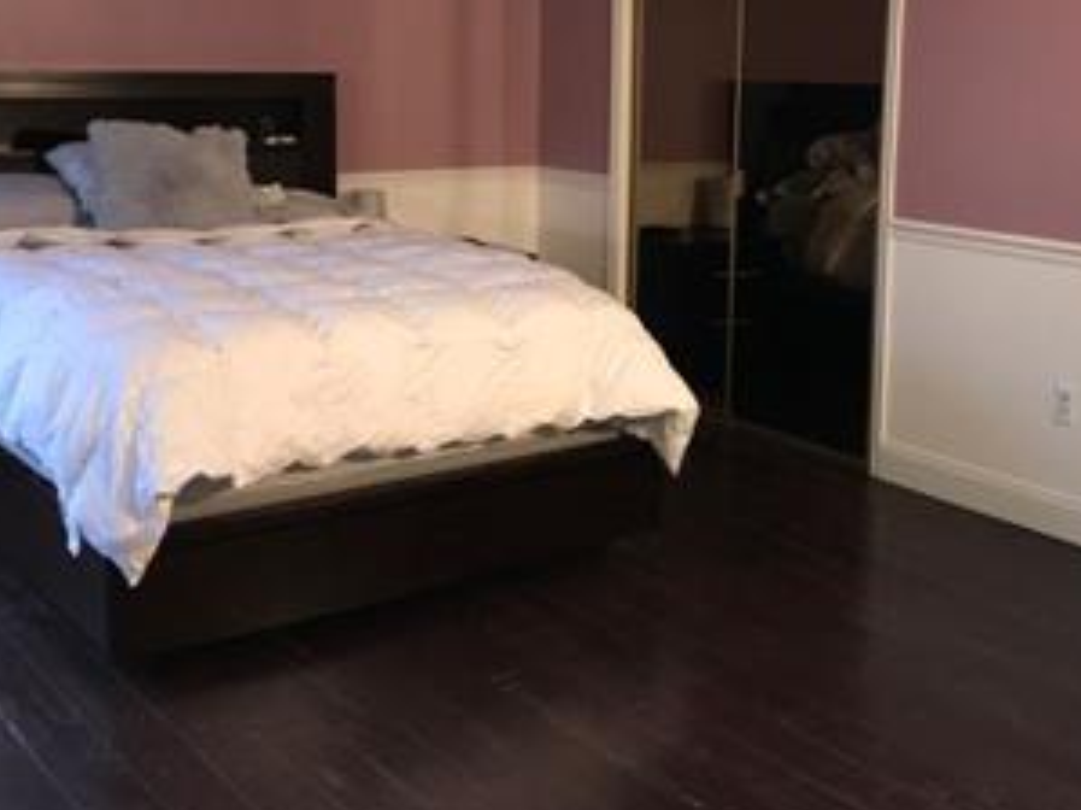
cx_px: 723
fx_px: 1498
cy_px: 257
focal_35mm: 48
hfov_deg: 39.2
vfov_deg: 30.0
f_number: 1.8
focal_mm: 3.99
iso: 100
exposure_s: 1/30
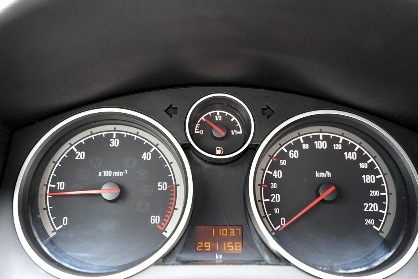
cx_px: 209
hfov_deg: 45.4
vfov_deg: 31.2
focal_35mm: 43
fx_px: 499
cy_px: 140
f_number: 4
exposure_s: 1/60
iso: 640
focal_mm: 43
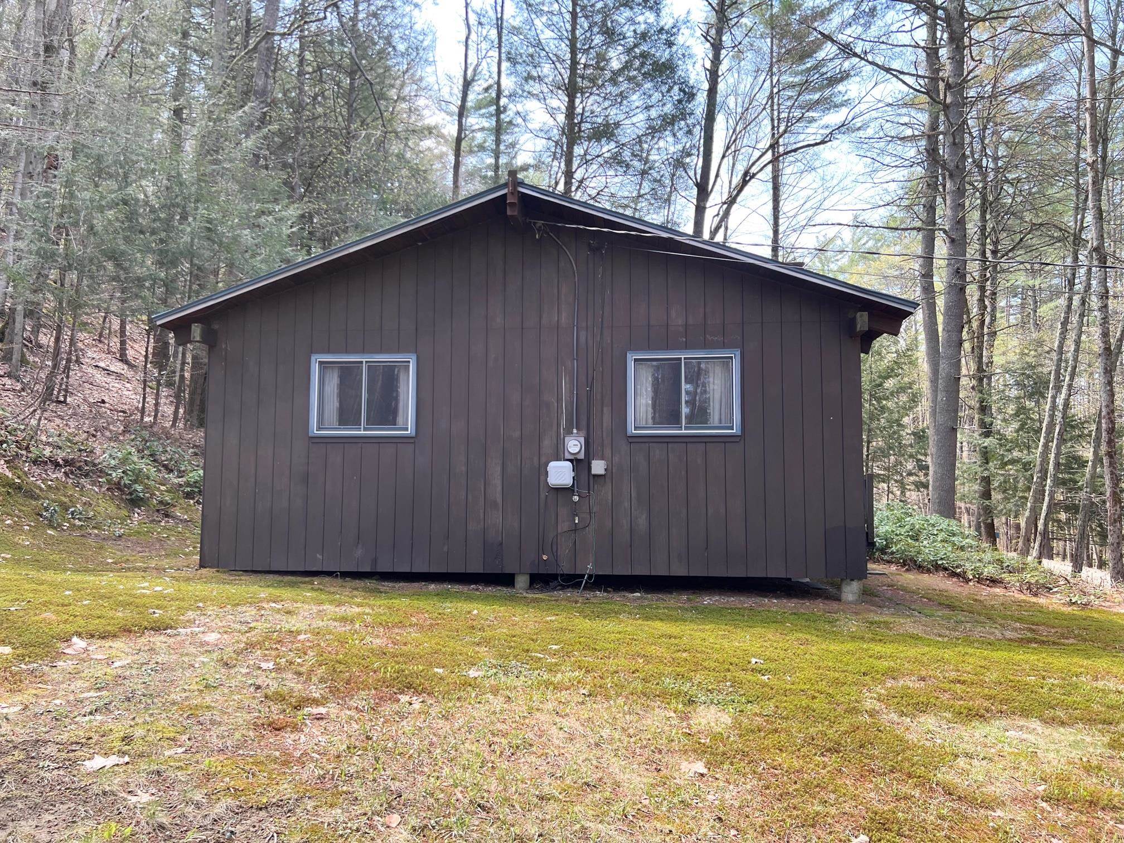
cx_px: 562
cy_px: 422
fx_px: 844
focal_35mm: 26
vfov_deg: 53.1
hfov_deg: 67.3
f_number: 1.5
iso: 50
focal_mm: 5.7
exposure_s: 1/337
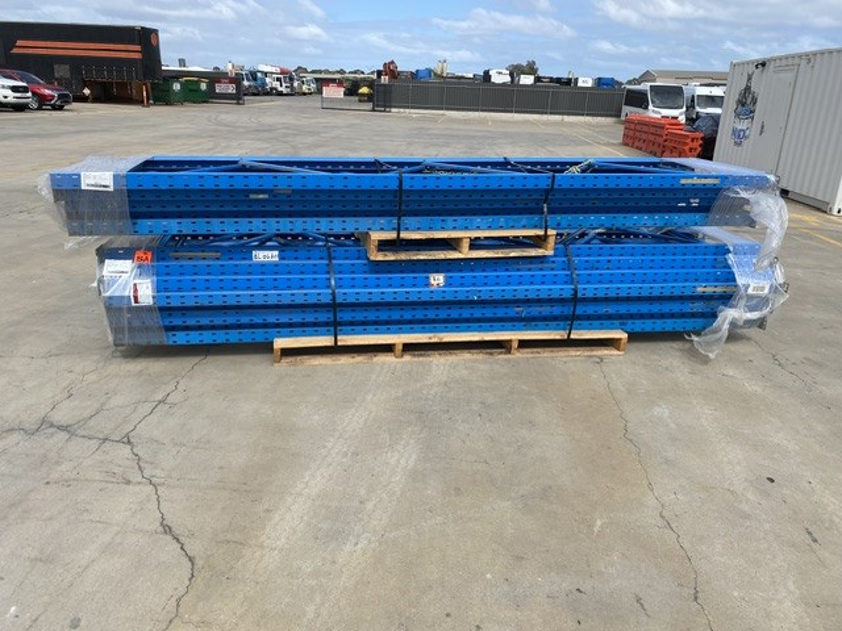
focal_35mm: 26
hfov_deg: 67.3
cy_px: 316
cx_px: 421
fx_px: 632
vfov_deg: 53.1
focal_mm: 4.25
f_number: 1.8
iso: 32
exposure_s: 1/2967
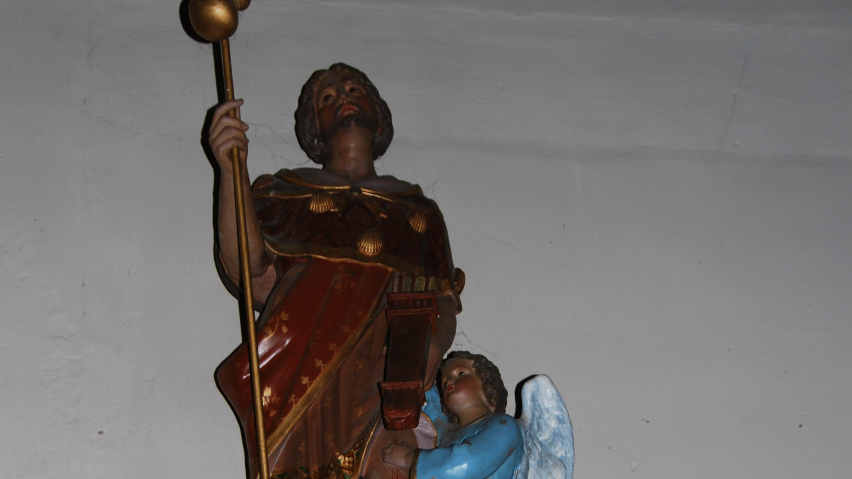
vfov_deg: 15.6
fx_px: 1713
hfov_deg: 27.9
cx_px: 409
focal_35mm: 76
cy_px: 473
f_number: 4.5
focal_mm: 31
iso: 200
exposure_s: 1/60
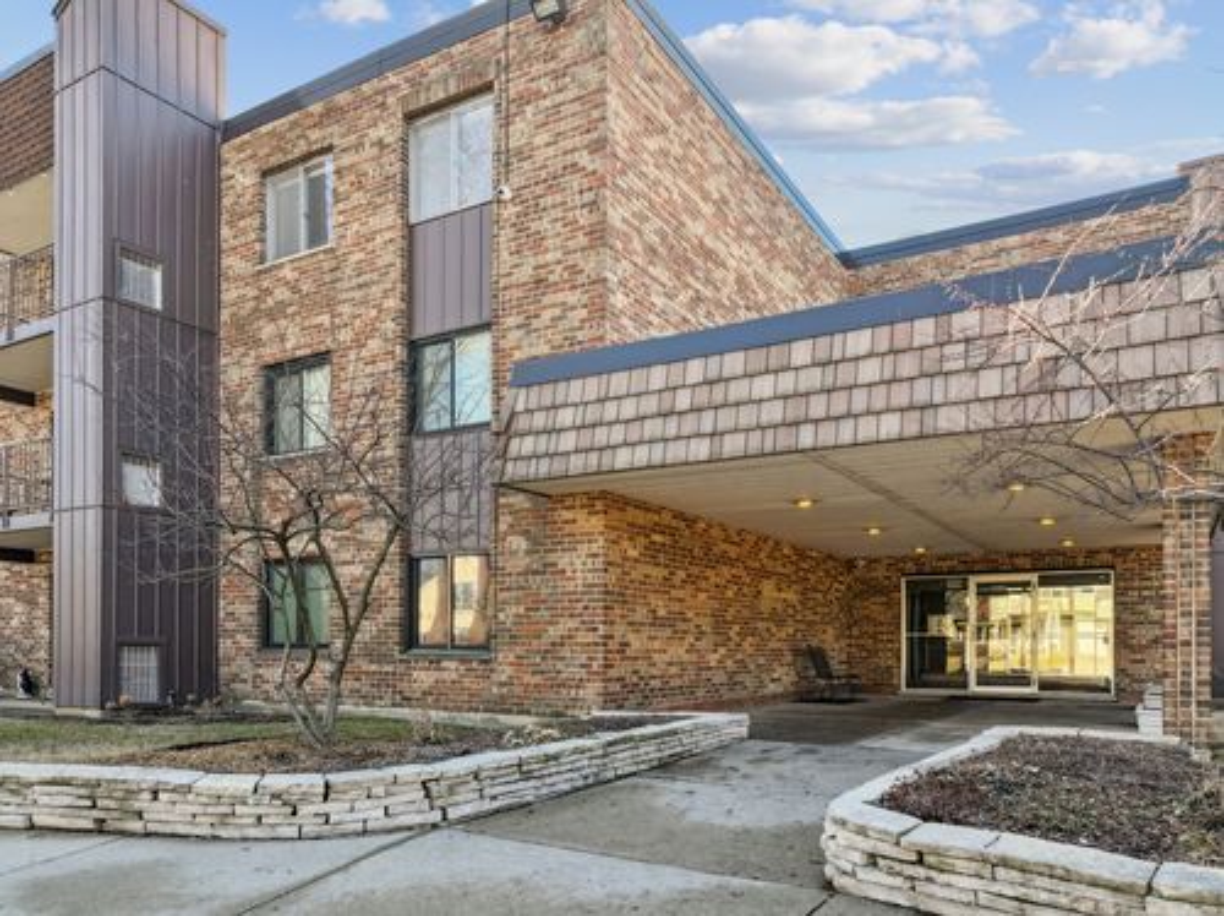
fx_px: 848
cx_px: 612
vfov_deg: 56.7
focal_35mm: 24
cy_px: 458
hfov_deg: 71.6
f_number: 2.8
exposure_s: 1/20
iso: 100
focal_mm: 12.3
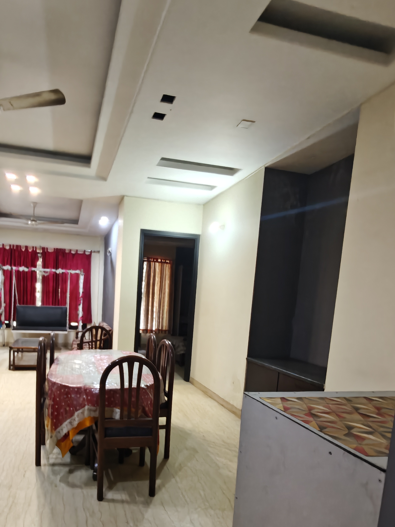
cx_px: 140
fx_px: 320
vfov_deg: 77.3
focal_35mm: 21
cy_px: 335
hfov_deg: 62.2
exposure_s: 1/42
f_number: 2.2
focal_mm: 1.68
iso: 400
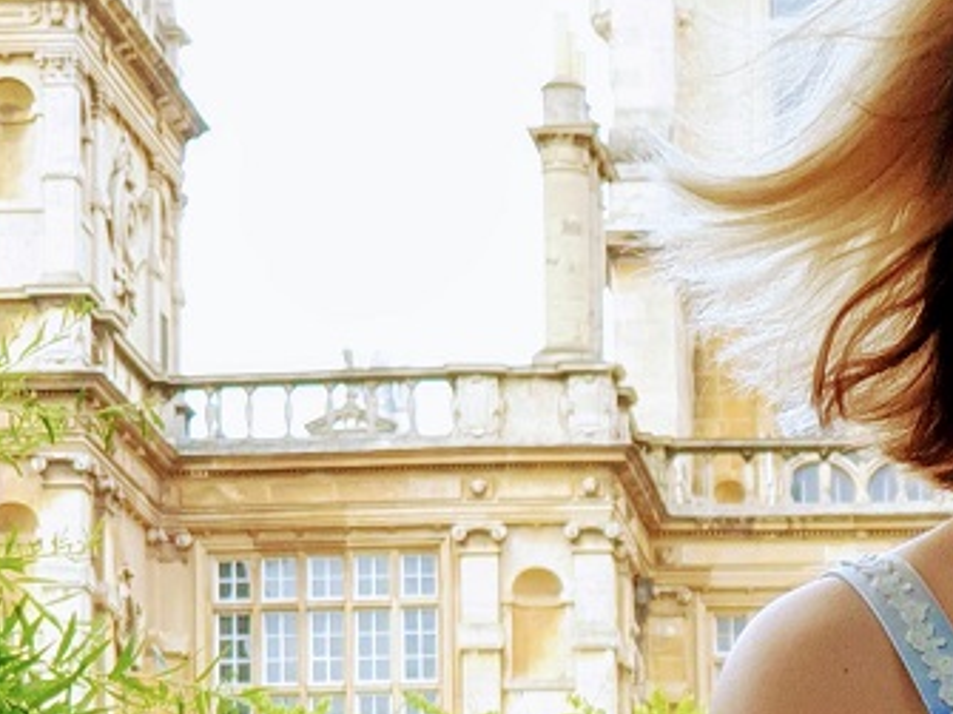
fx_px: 5697
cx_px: 1297
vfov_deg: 7.0
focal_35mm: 207
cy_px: 1176
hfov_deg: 9.4
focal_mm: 6
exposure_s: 1/184
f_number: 2.4
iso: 25
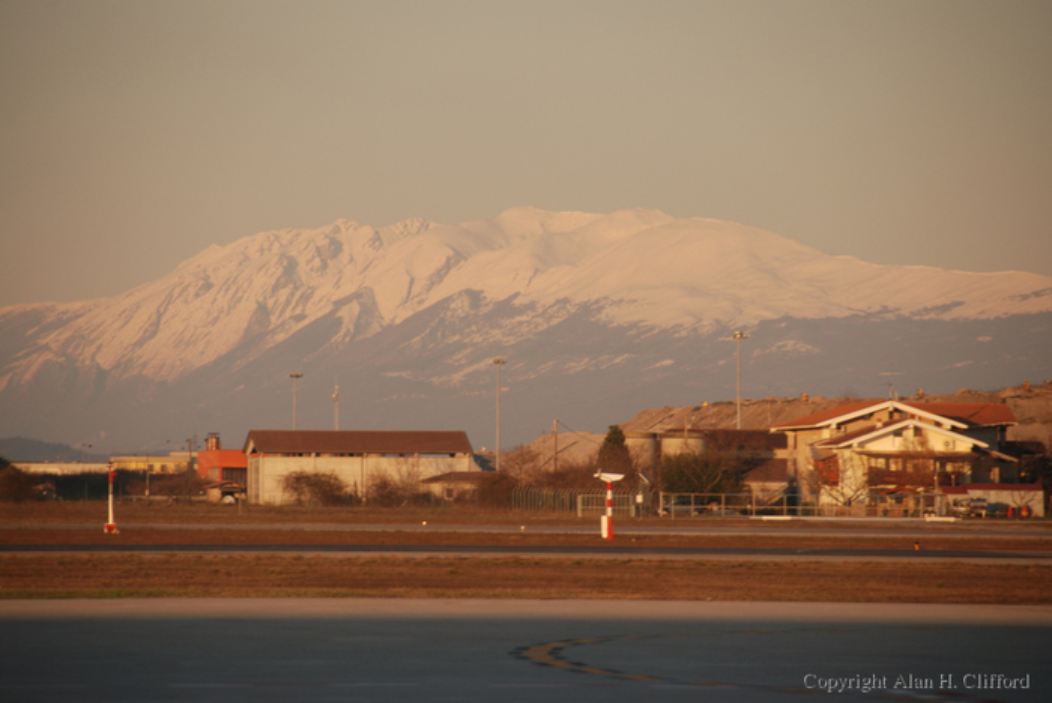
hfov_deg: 6.9
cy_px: 352
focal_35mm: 300
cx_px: 526
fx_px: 8774
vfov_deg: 4.6
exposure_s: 1/40
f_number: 5.6
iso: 100
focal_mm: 200
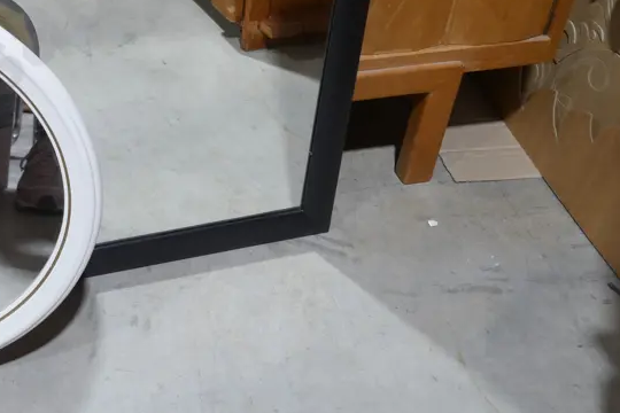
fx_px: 1292
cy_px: -6
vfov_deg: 17.7
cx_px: 93
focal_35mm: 75
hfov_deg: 26.3
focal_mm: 19
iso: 320
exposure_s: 1/60
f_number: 4.1
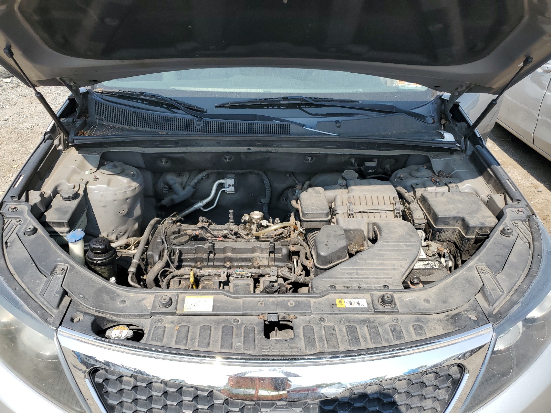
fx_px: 414
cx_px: 276
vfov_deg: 53.1
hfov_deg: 67.3
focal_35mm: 26
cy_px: 206
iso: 50
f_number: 1.5
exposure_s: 1/1429
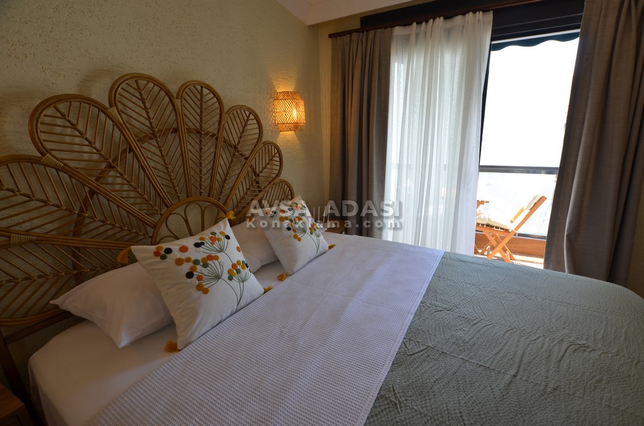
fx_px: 268
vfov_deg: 77.1
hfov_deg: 100.5
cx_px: 322
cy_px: 213
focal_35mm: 15
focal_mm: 10
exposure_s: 1/60
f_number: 5.6
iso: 180
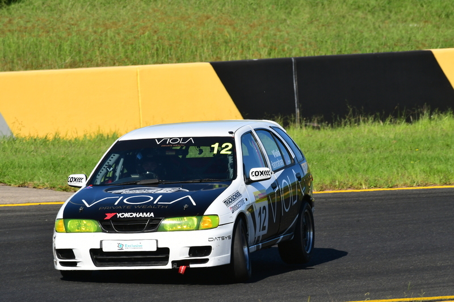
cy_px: 151
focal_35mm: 630
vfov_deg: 2.2
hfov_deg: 3.3
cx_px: 227
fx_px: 7943
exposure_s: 1/640
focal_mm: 420
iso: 500
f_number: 13
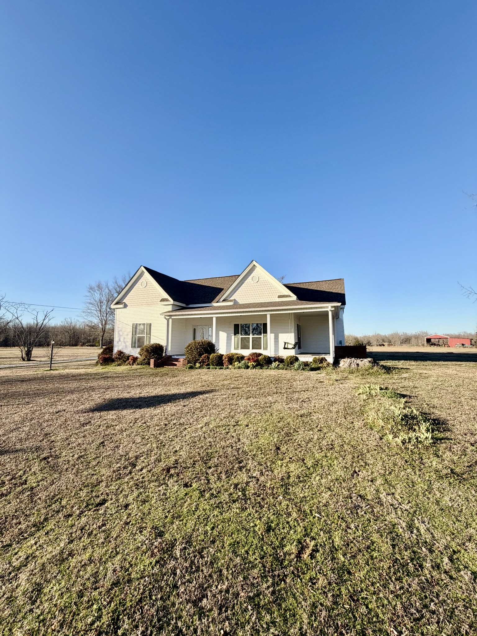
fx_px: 257
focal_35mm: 14
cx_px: 238
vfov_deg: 102.1
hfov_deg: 85.7
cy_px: 318
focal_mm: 2.22
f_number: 2.2
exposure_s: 1/770
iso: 40
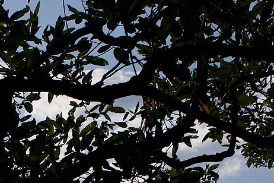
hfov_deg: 10.8
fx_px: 1385
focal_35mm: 182
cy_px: 413
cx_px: -178
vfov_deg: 7.2
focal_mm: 35
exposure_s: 1/640
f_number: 9
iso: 200
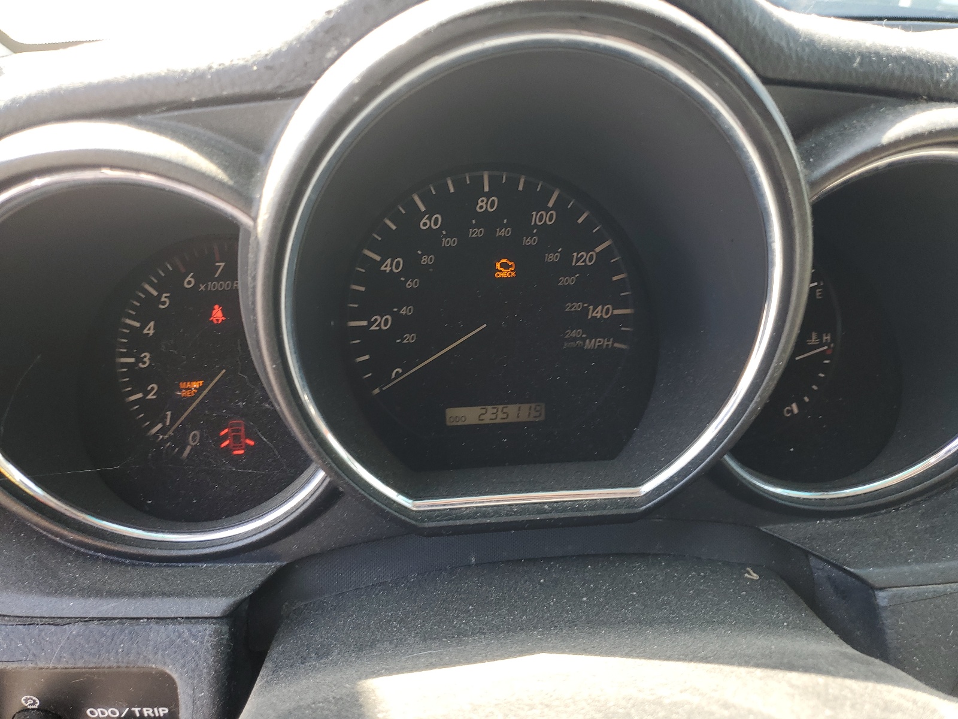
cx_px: 479
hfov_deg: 67.3
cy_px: 360
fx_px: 720
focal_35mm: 26
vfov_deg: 53.1
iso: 50
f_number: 1.5
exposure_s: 1/132
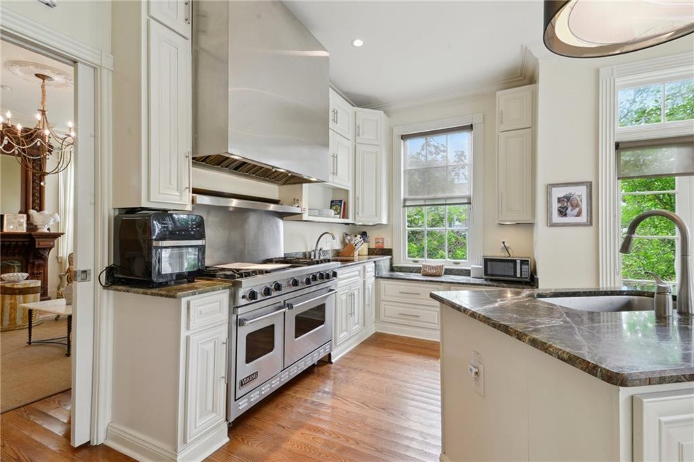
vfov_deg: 73.7
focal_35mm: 16
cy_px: 231
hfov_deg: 96.8
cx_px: 347
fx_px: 308
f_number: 13
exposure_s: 1/13
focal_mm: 16
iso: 400
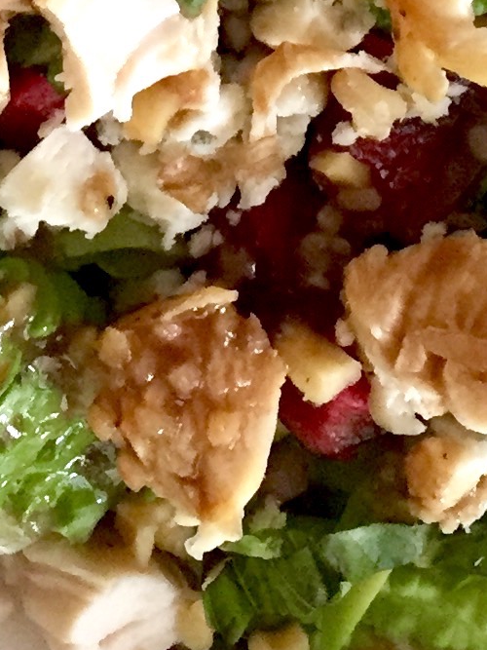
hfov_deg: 10.4
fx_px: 2665
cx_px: 242
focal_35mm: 142
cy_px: -516
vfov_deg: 12.7
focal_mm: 4.15
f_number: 2.2
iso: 250
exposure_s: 1/17
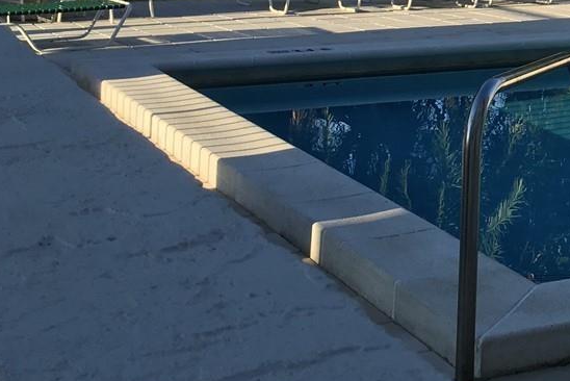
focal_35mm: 88
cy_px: -67
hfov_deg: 20.7
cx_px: 776
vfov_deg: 15.1
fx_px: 1394
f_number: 2.2
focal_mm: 4.15
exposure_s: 1/938
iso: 25
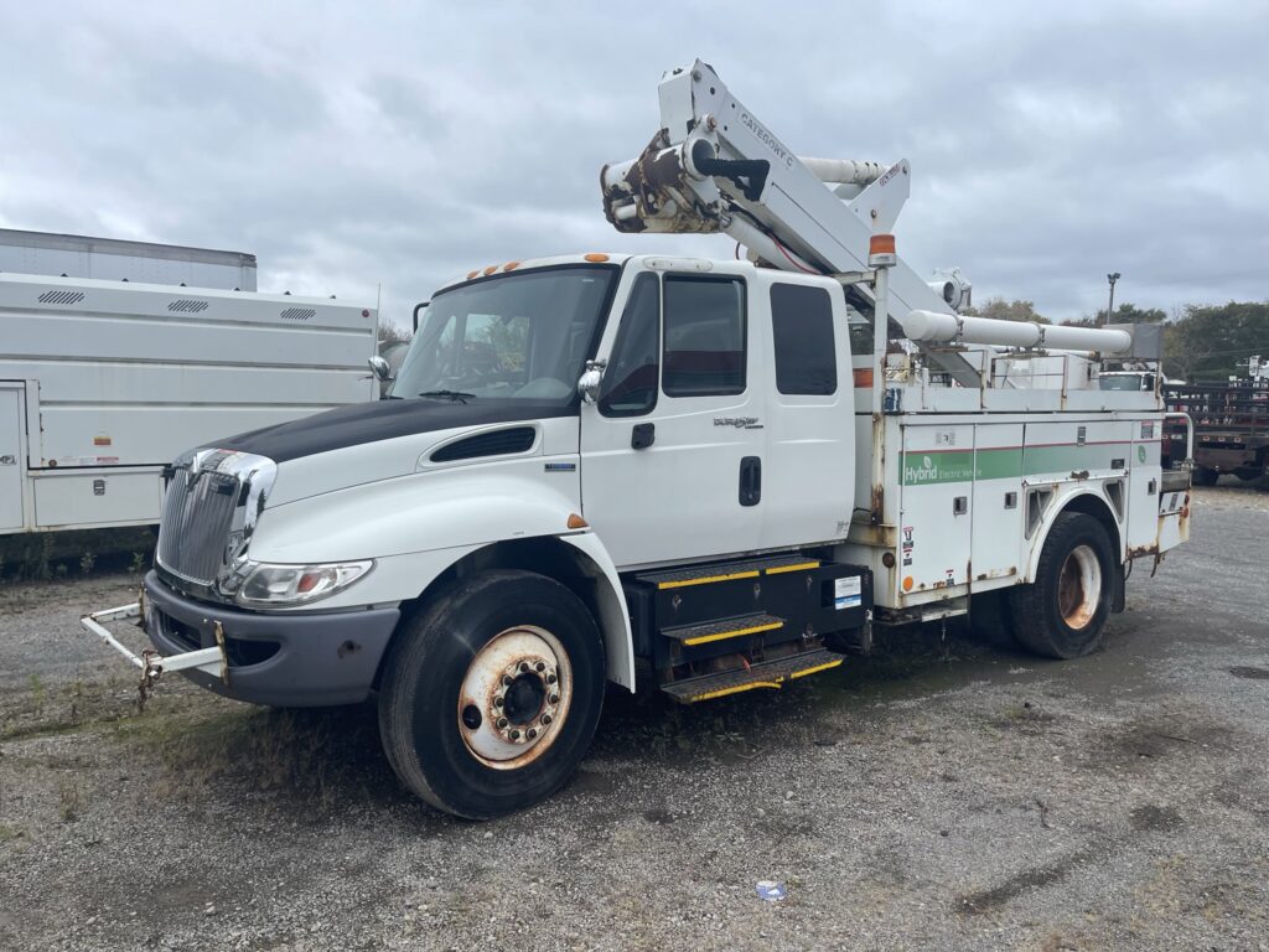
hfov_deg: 67.3
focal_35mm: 26
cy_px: 476
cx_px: 634
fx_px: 953
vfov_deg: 53.1
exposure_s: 1/1188
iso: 32
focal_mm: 5.1
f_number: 1.6
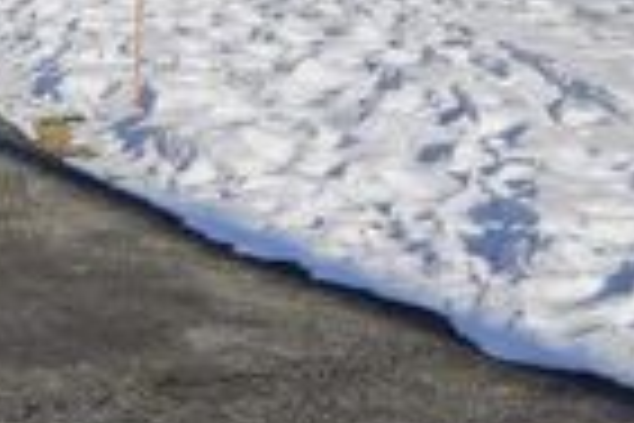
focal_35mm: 128
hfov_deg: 15.8
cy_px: -270
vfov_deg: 10.3
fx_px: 2254
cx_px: 45
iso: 160
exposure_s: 1/1000
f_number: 9
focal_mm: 24
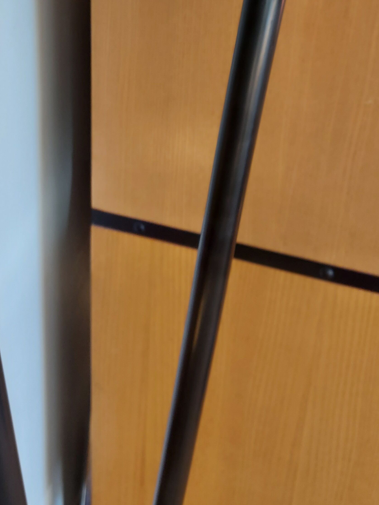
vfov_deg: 36.8
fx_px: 730
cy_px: 98
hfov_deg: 28.8
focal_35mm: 50
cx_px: 116
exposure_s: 1/50
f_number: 1.8
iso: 80
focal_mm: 5.23
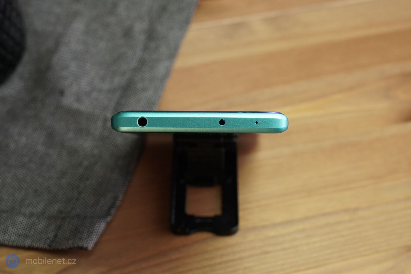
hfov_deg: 37.5
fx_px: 605
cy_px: 137
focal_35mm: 53
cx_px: 206
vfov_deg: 25.5
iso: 2000
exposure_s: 1/200
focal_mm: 53
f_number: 8
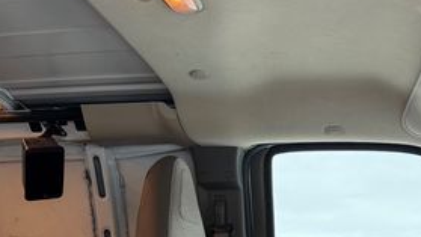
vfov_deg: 18.9
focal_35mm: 60
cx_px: 261
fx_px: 670
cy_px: 290
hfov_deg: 34.7
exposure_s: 1/338
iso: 100
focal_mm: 6.76
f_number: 1.78
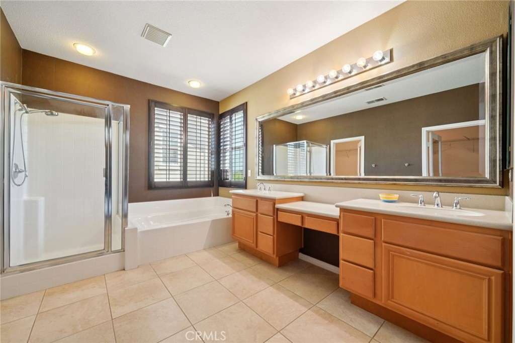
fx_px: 186
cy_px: 172
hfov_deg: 108.3
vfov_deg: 85.4
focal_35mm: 13
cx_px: 258
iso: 320
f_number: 8
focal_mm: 13
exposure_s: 1/30
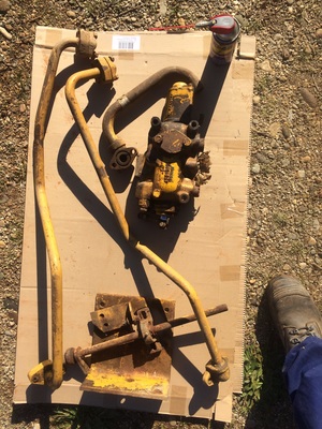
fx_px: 360
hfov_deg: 48.2
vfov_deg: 61.7
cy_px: 214
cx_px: 161
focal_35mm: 29
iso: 32
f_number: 2.2
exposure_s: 1/1414
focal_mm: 4.15
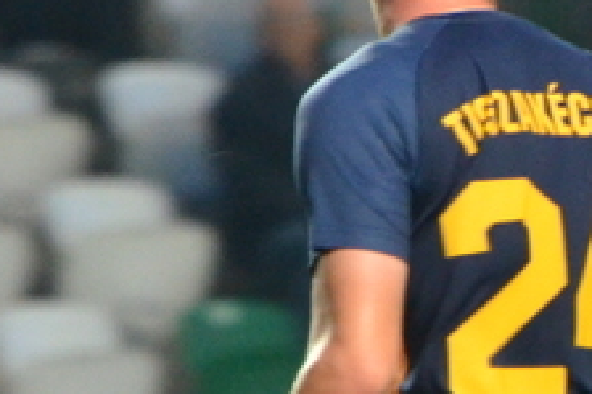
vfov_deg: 0.7
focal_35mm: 2005
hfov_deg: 1.0
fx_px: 32946
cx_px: 806
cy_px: 617
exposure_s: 1/200
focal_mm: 250
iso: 1600
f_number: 5.6
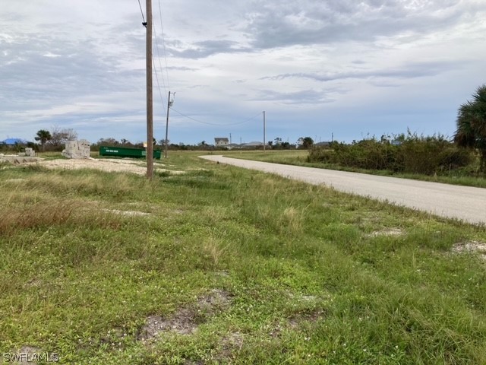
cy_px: 182
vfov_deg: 49.7
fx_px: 393
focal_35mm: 28
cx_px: 243
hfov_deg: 63.4
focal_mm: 3.99
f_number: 1.8
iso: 20
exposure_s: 1/2558
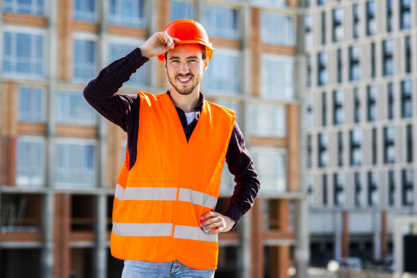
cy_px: 139
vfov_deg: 16.1
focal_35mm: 85
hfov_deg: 23.9
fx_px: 985
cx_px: 208
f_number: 3.2
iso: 250
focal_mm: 85
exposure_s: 1/1000
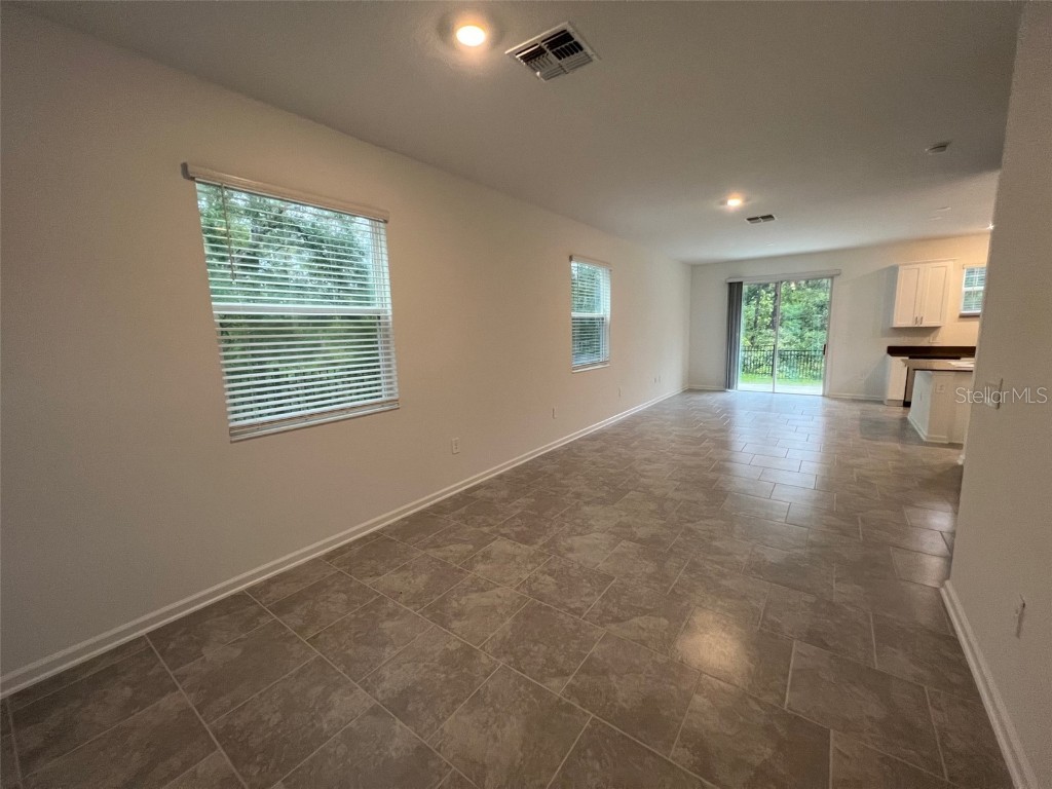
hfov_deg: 106.2
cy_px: 394
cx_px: 526
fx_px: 395
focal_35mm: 13
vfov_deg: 89.9
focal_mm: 1.57
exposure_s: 1/120
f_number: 1.8
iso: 250
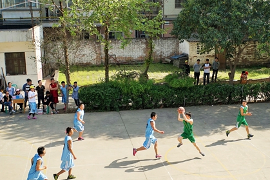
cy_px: 106
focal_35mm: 53
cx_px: 164
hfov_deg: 37.4
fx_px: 397
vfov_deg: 25.5
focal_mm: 25
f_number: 4
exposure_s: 1/2000
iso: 320
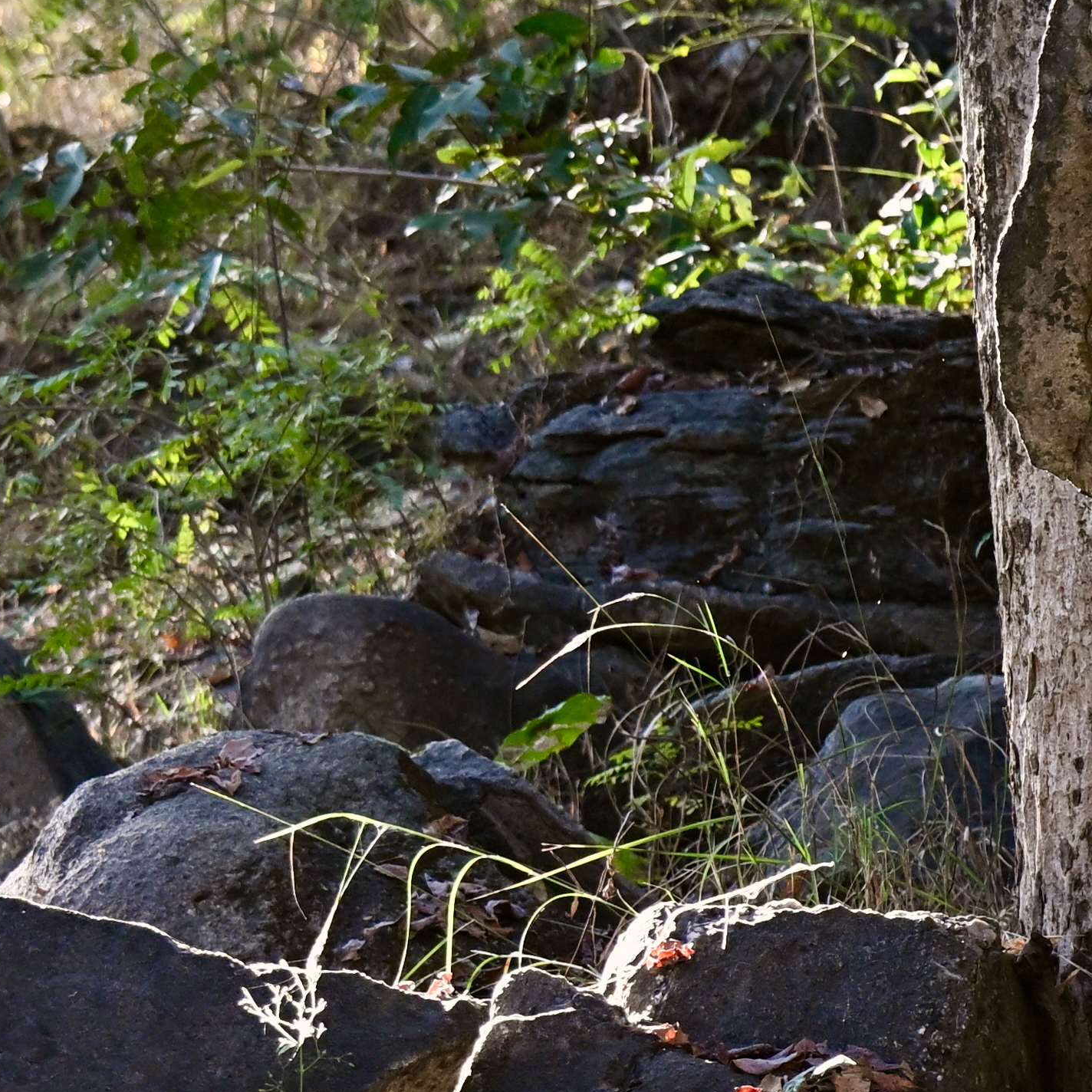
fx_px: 25126
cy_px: 291
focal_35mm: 704
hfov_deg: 2.5
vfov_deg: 2.5
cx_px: -1128
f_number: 6.3
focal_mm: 195
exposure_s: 1/250
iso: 800
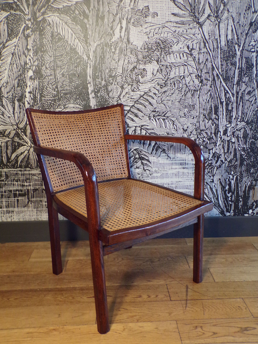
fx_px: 318
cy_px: 172
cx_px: 129
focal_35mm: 32
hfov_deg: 44.2
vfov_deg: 56.8
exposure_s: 1/17
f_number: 3.2
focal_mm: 5.8
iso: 302
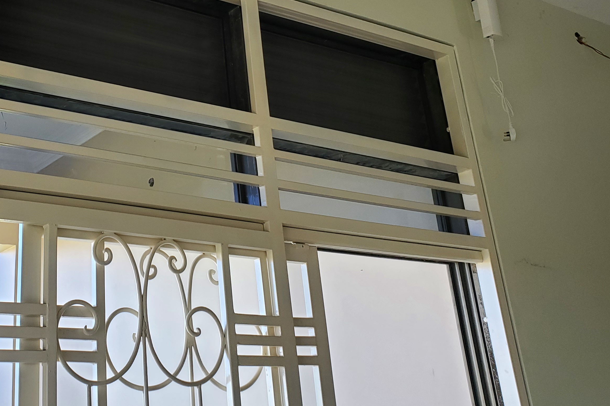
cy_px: 88
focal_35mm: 47
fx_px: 796
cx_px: 130
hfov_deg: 40.3
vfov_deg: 28.1
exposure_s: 1/120
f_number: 2.4
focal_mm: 4.3
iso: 80
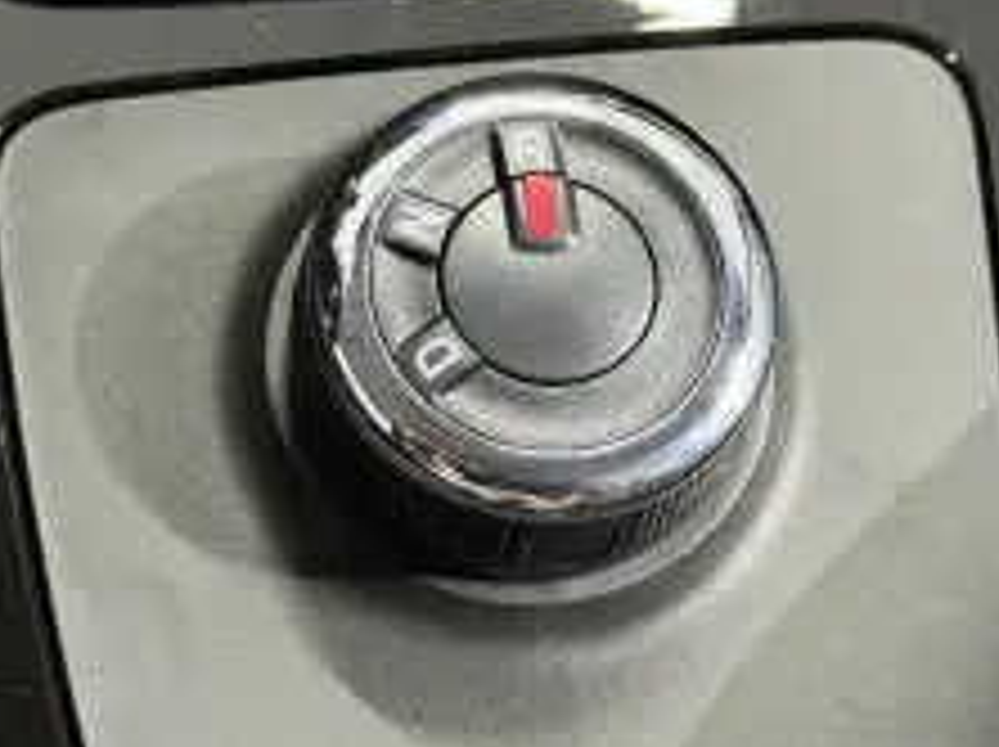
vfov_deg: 18.8
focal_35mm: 78
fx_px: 2249
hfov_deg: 25.0
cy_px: 261
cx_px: 446
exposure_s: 1/25
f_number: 1.78
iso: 500
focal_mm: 6.76
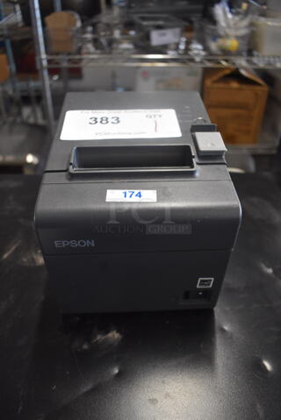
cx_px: 140
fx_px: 316
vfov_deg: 67.4
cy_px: 210
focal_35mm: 27
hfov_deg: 48.0
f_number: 4
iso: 1800
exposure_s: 1/60
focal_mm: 18
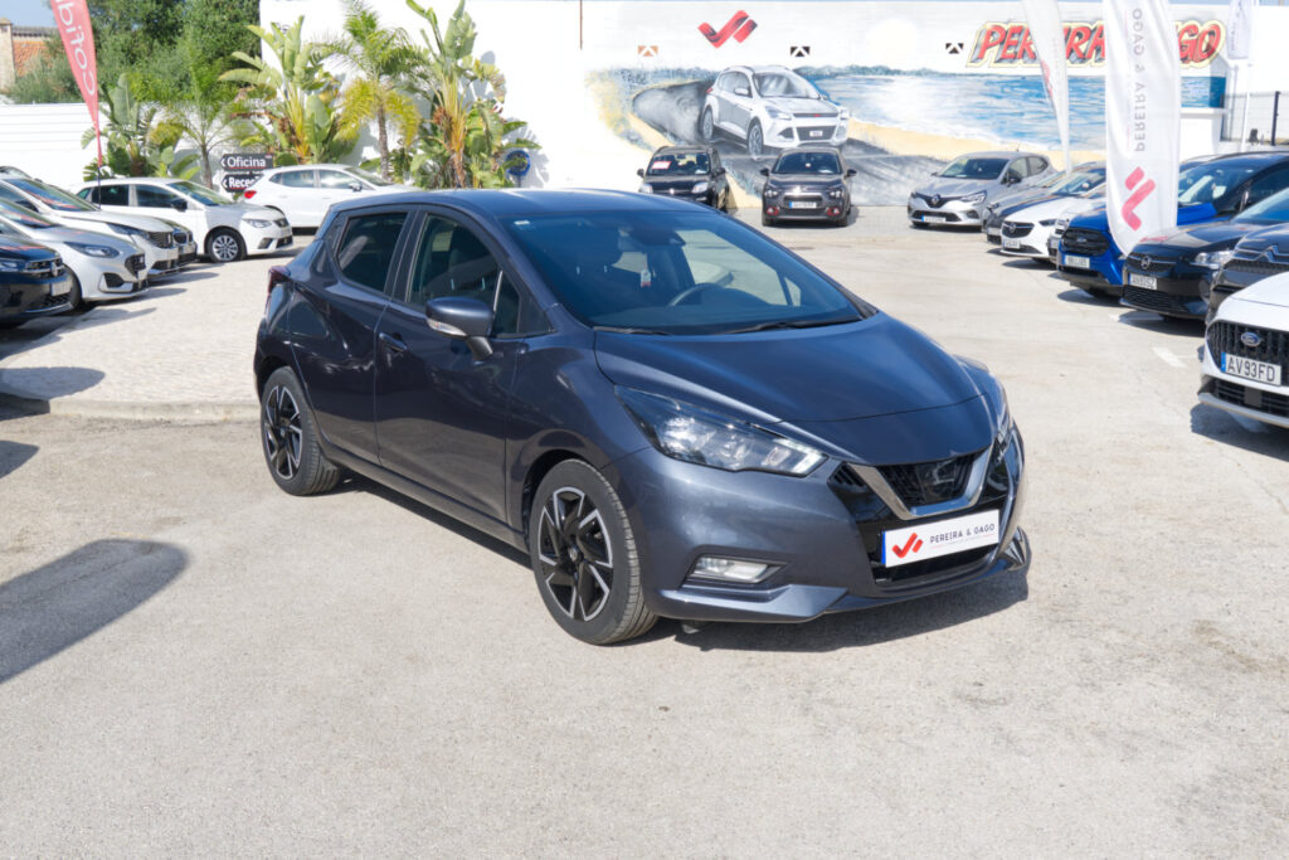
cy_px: 430
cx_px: 644
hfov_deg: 50.7
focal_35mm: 38
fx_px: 1361
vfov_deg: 35.1
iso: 160
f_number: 9
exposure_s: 1/250
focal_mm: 25.6
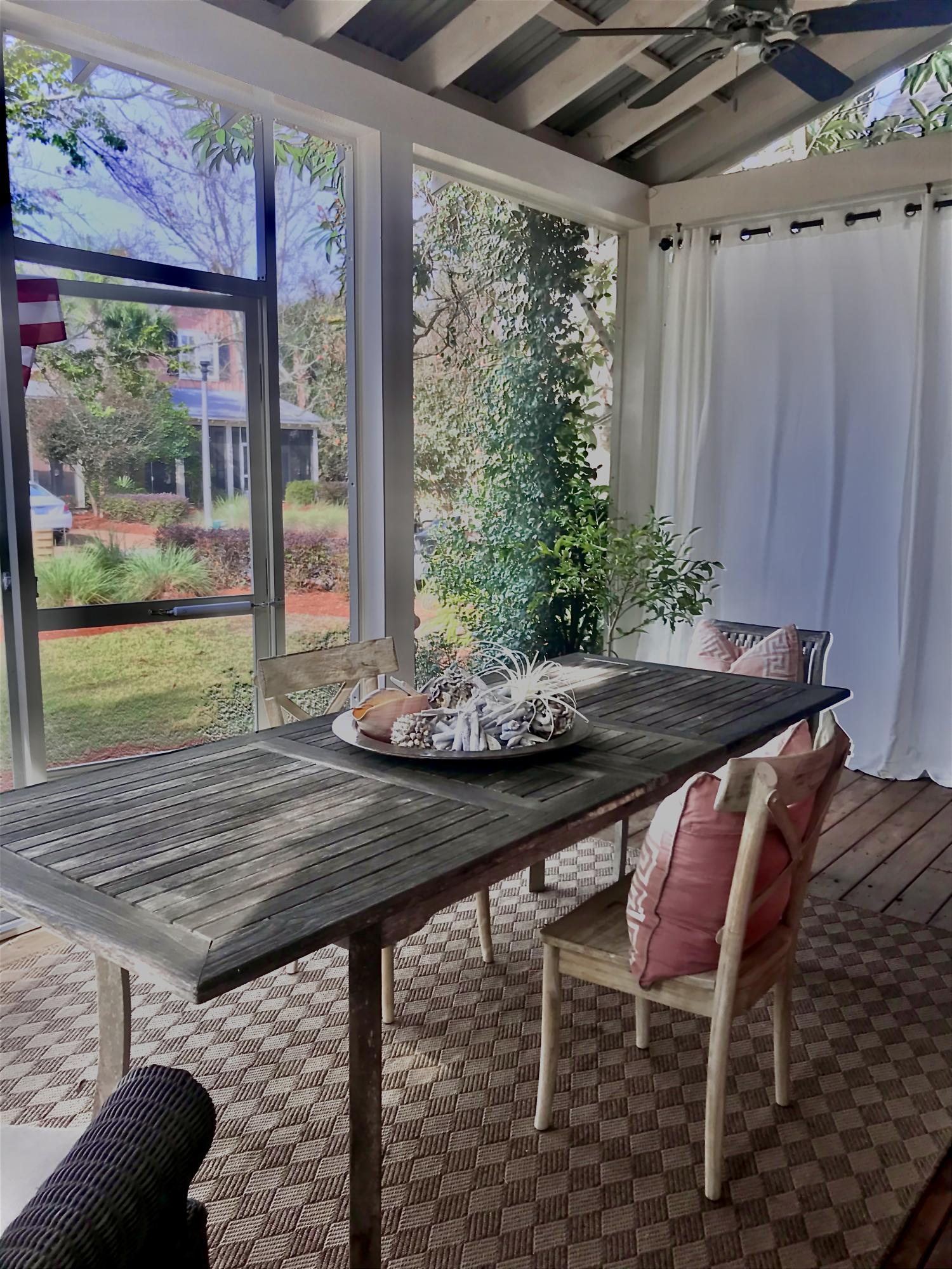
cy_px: 634
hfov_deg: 49.7
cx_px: 476
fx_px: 1027
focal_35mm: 28
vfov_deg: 63.4
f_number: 1.8
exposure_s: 1/120
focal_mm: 3.99
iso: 25
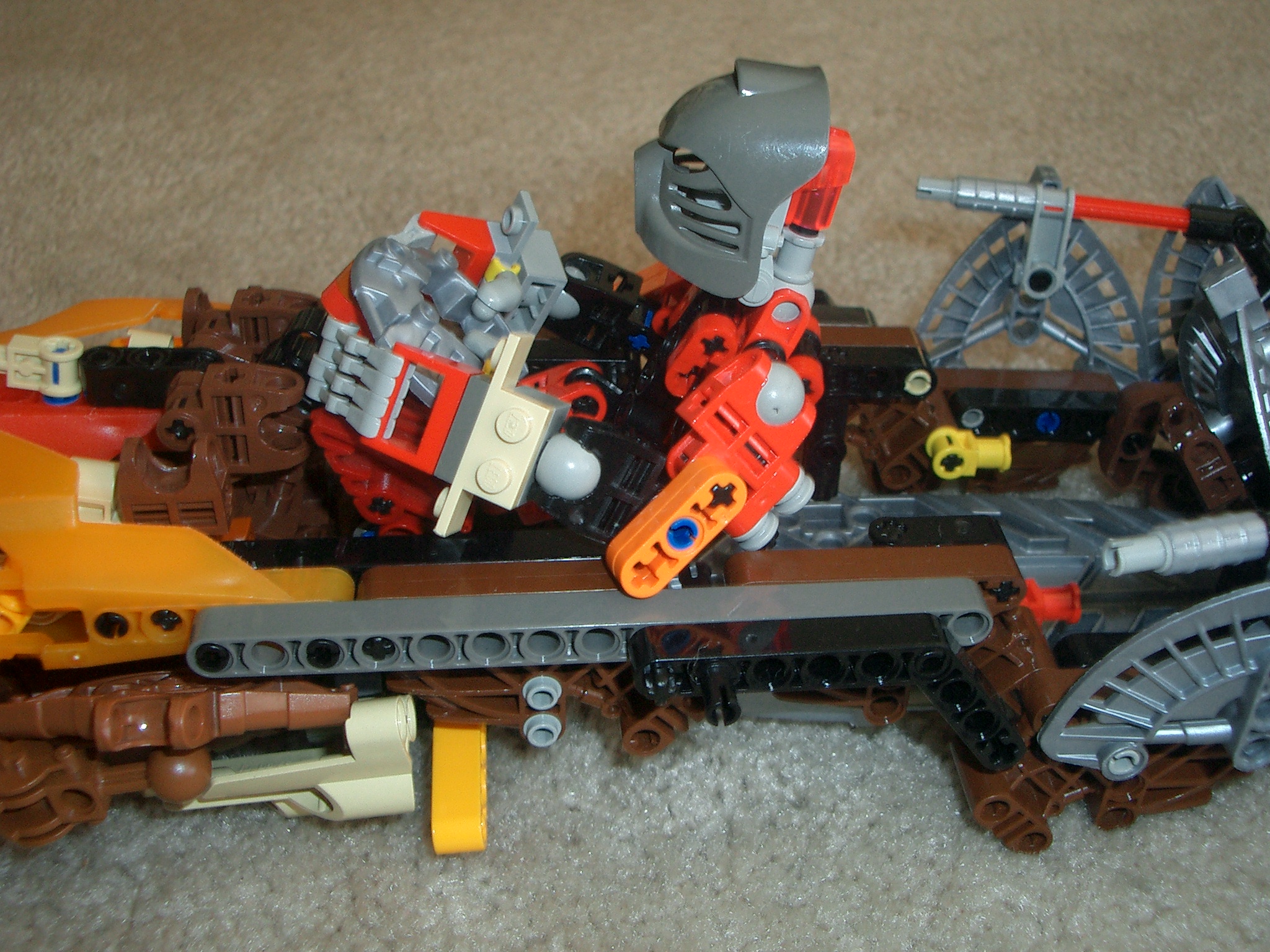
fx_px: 1504
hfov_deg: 45.8
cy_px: 476
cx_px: 635
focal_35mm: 41
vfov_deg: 35.1
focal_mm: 6.8
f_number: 2.8
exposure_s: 1/40
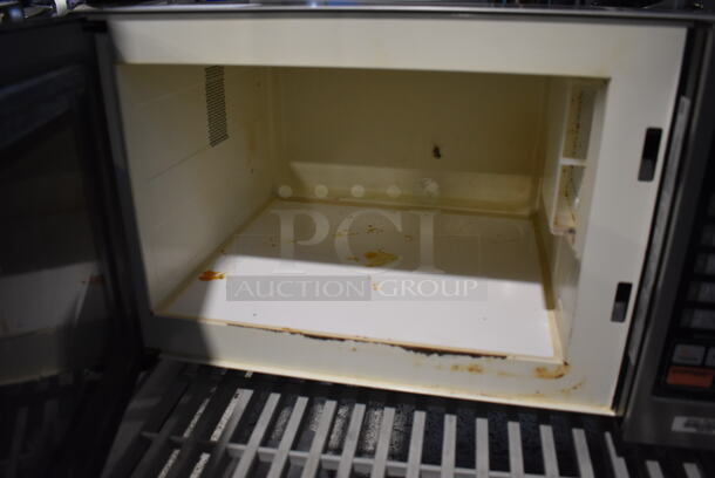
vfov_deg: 43.7
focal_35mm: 30
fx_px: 596
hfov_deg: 61.9
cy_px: 239
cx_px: 358
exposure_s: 1/125
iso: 1400
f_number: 3.5
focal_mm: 20
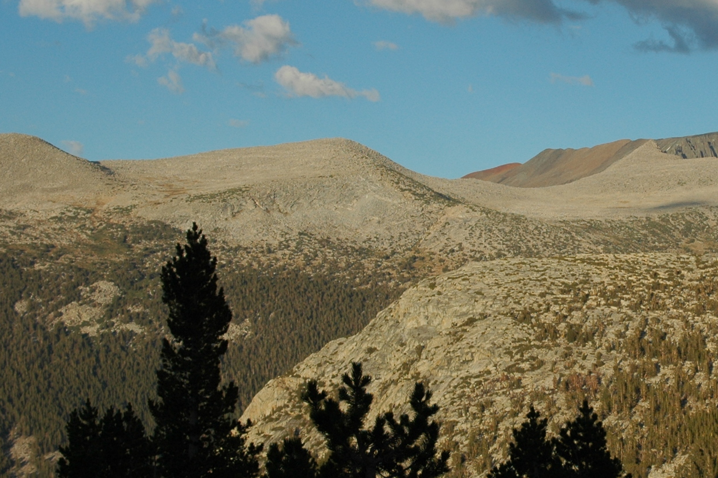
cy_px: 236
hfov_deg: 19.6
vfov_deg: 13.3
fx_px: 2052
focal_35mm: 103
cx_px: 611
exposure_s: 1/320
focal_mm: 34
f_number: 10
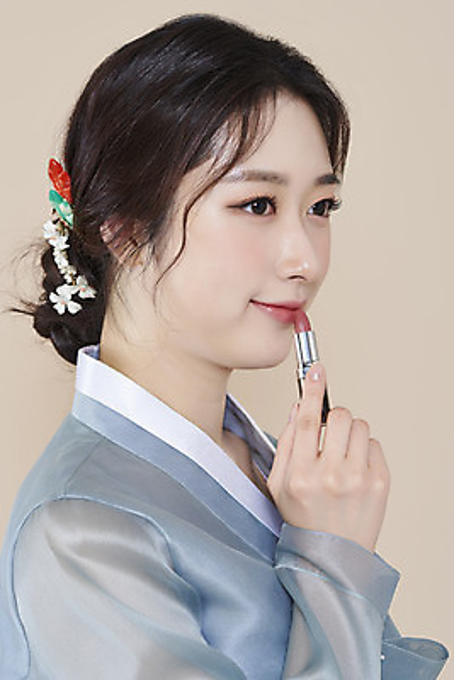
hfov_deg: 13.1
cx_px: 227
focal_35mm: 105
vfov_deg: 19.4
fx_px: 1984
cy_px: 340
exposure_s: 1/125
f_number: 11
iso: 64
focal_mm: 105
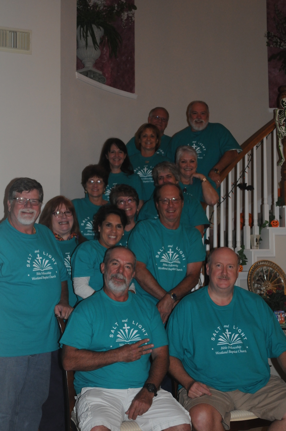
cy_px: 216
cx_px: 143
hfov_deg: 29.8
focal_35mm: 45
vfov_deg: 43.7
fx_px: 538
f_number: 3
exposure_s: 1/250
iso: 800
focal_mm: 30
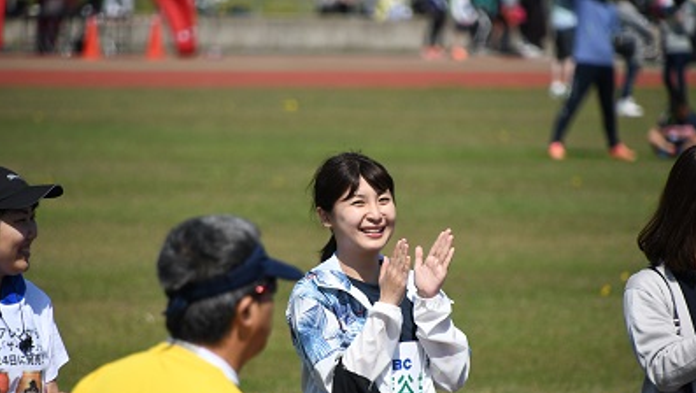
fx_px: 8754
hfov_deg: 4.6
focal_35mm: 474
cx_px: 349
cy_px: 232
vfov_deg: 2.6
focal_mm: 300
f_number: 6.3
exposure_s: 1/5000
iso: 800
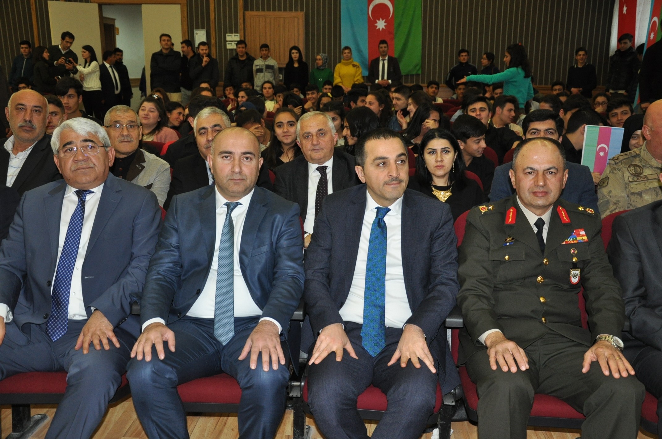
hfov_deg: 49.6
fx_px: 716
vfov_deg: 34.1
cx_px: 331
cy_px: 220
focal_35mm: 39
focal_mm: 26
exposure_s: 1/60
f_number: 4
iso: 800
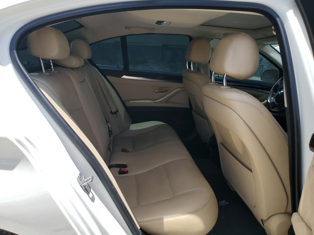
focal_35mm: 26
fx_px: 236
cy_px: 118
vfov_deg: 53.1
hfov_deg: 67.3
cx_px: 157
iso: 50
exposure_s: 1/2000
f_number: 1.5
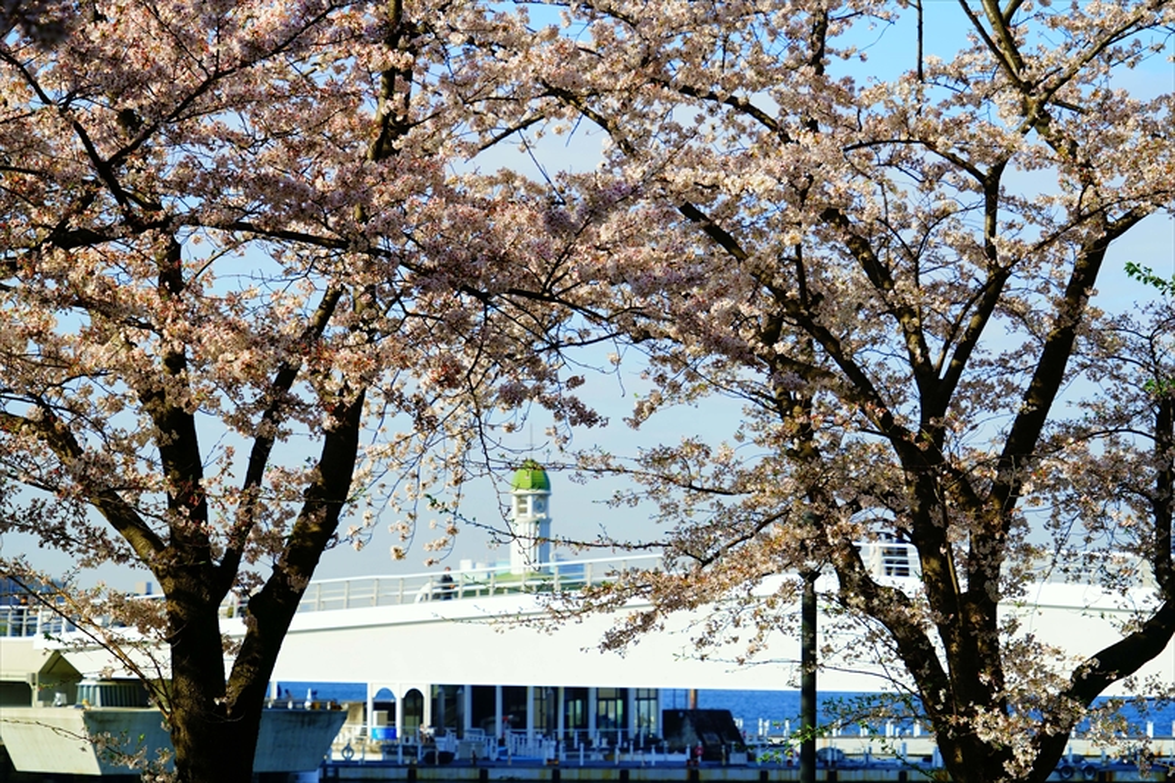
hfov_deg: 18.6
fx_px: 3589
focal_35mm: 110
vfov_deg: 12.4
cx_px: 588
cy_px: 392
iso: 100
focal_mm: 110
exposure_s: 1/200
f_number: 8
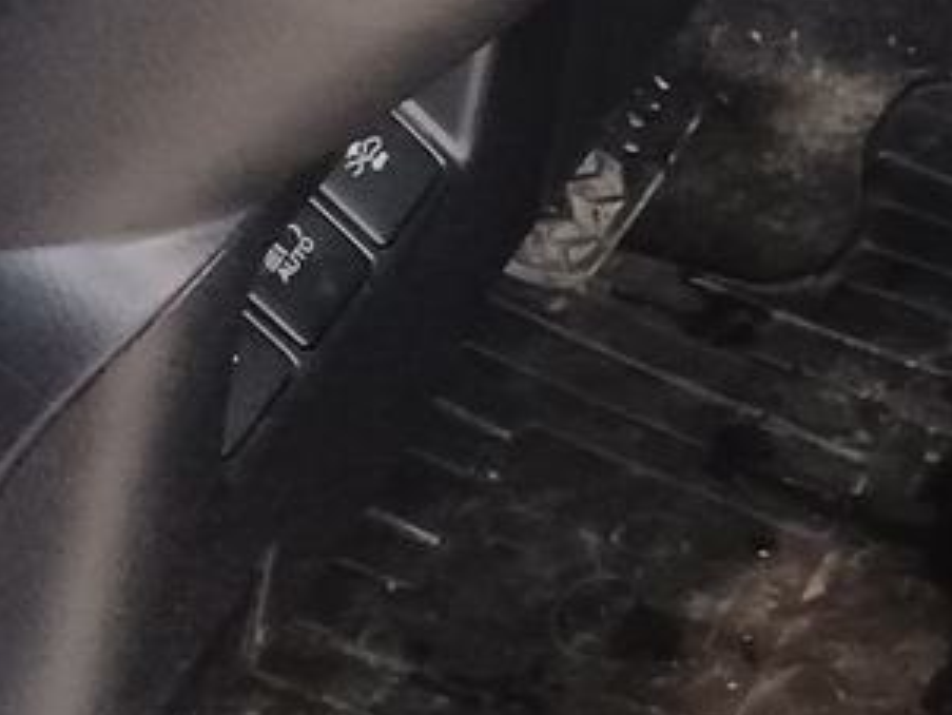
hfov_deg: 11.7
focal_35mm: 133
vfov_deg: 10.1
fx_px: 3659
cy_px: -864
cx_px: 2372
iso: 640
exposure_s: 1/25
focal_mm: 4.6
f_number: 1.8
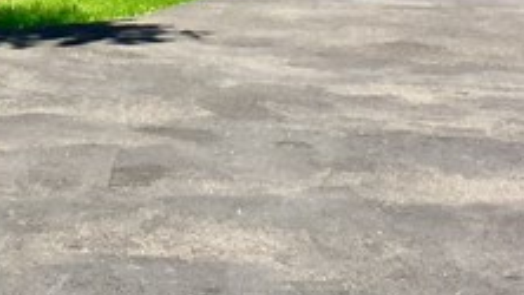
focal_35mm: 146
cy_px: -217
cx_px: 83
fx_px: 2029
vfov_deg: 8.1
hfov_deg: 14.6
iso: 32
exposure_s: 1/1163
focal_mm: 4.15
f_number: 2.2
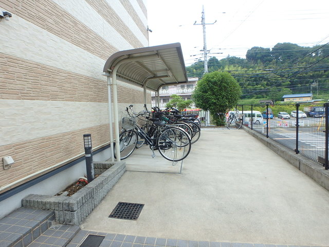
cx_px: 164
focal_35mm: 21
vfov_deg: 63.4
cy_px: 124
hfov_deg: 79.0
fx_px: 200
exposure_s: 1/250
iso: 125
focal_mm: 3.7
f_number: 3.5
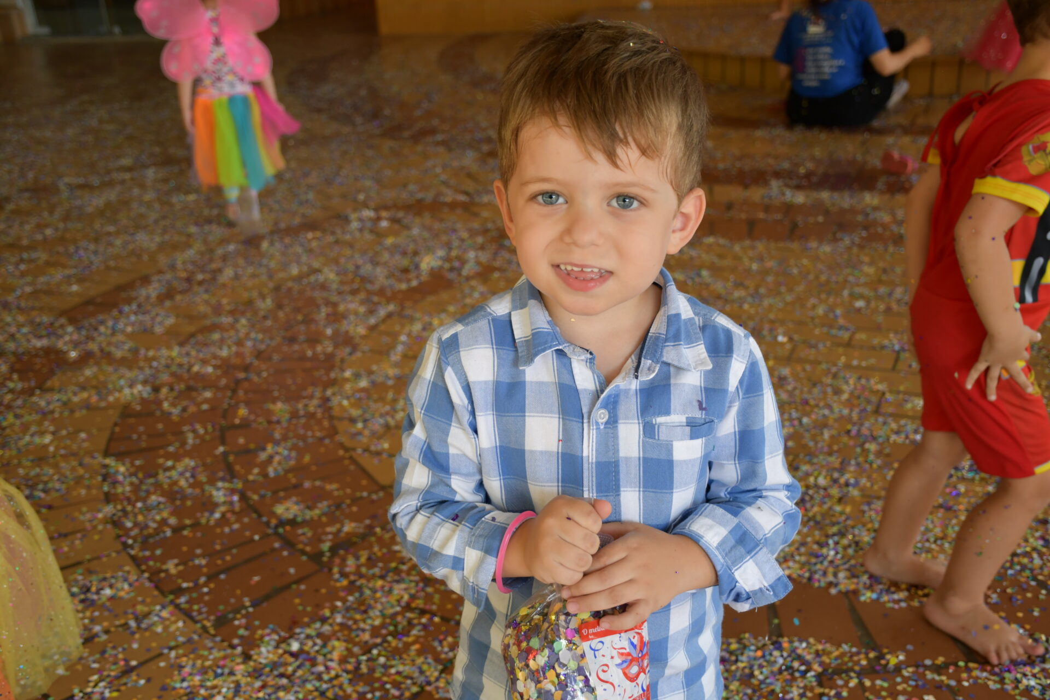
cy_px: 350
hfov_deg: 49.6
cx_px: 525
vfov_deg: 34.2
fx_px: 1137
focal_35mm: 39
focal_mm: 26
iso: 450
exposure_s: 1/250
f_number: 3.8
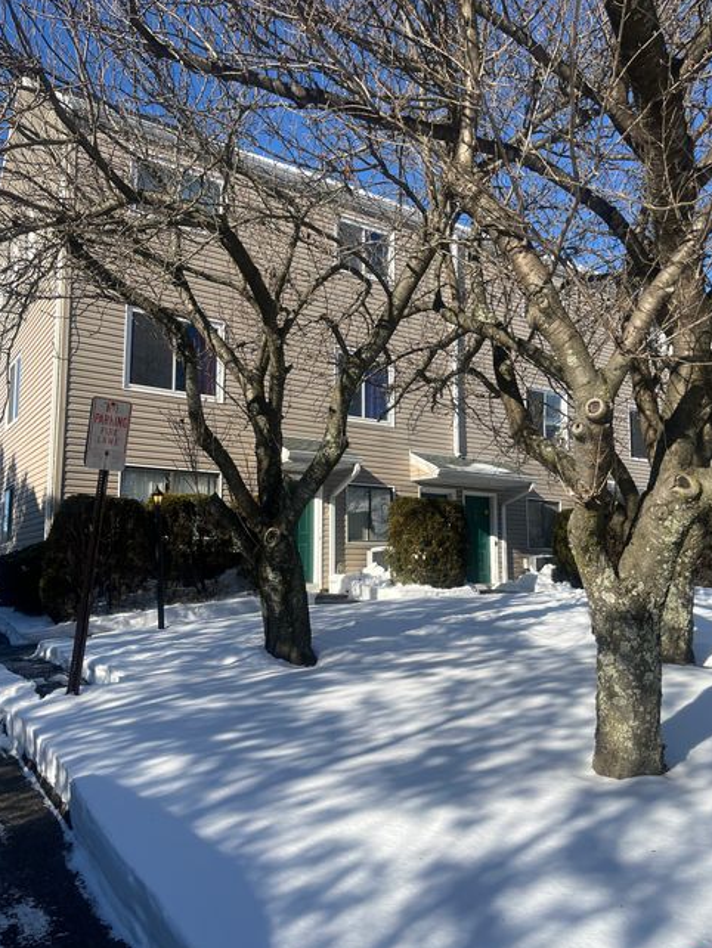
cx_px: 363
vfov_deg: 65.3
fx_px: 740
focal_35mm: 27
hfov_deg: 51.4
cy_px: 490
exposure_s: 1/3311
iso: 50
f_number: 1.6
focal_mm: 5.1
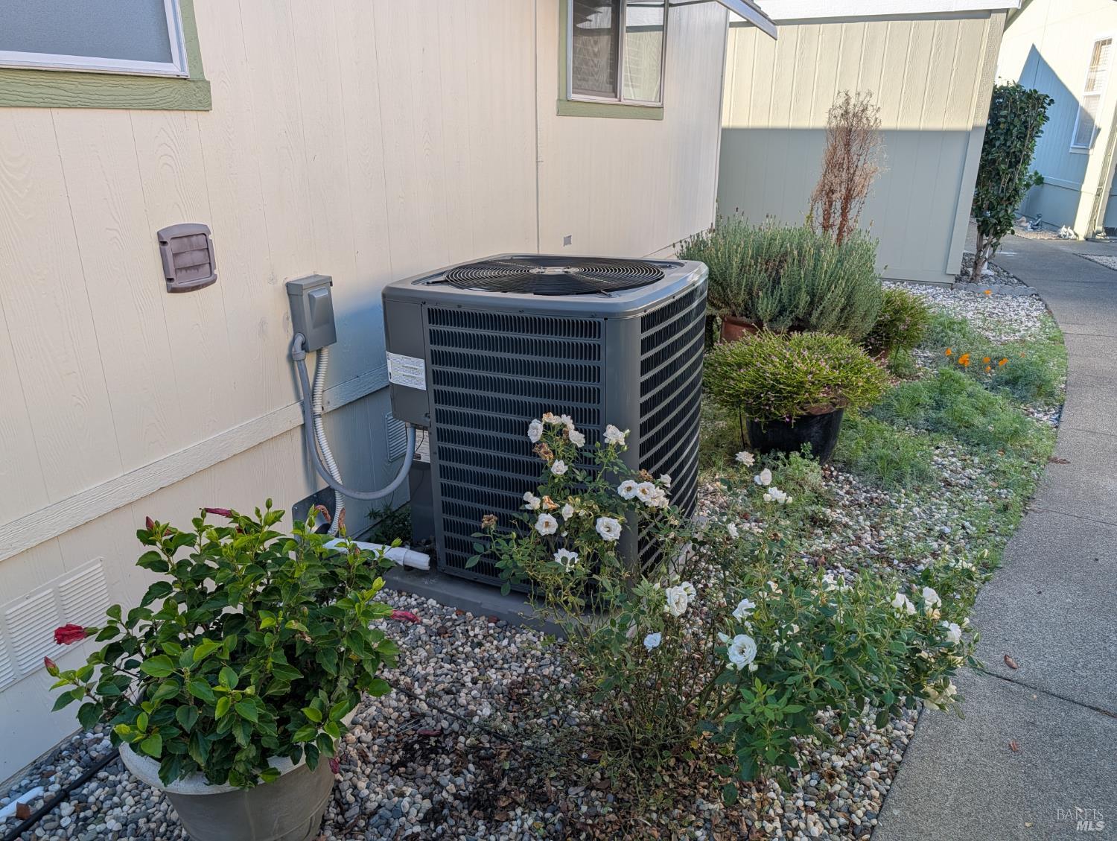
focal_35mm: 24
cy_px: 420
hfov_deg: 71.5
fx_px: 775
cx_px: 558
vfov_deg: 56.9
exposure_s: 1/389
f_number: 1.68
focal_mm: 6.9
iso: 15
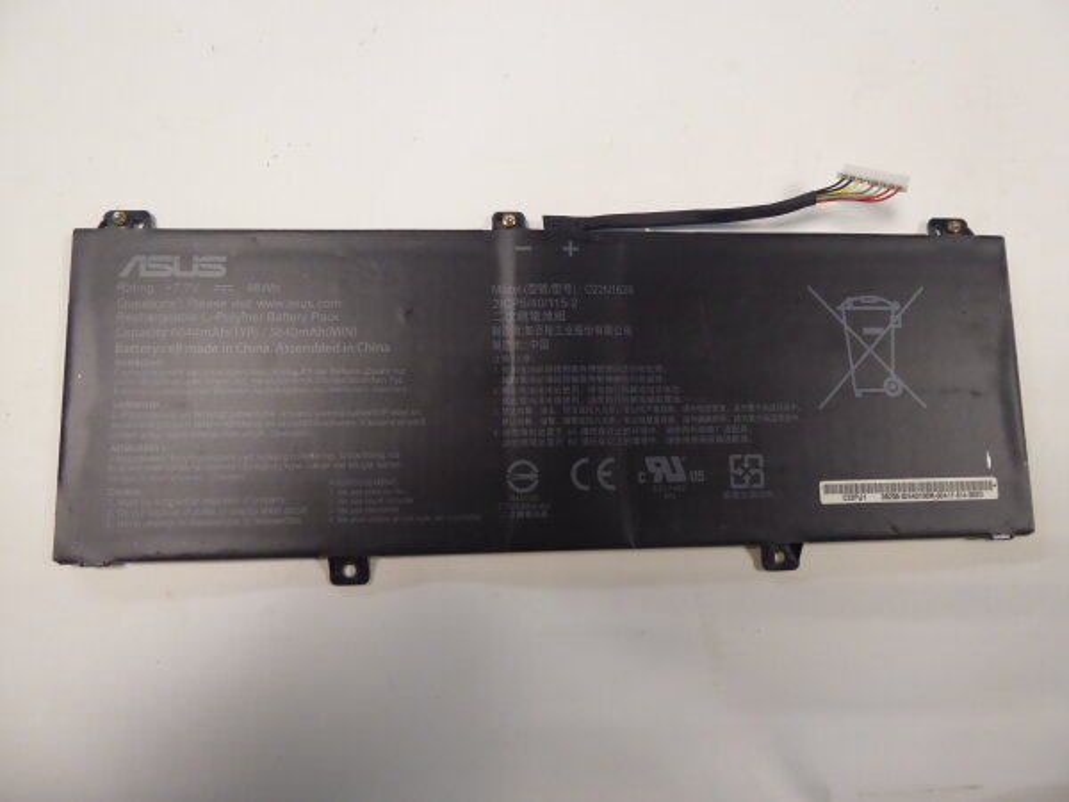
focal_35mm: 25
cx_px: 534
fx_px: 772
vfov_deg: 54.9
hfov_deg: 69.4
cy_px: 401
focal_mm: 4.3
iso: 320
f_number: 3.3
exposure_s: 1/60
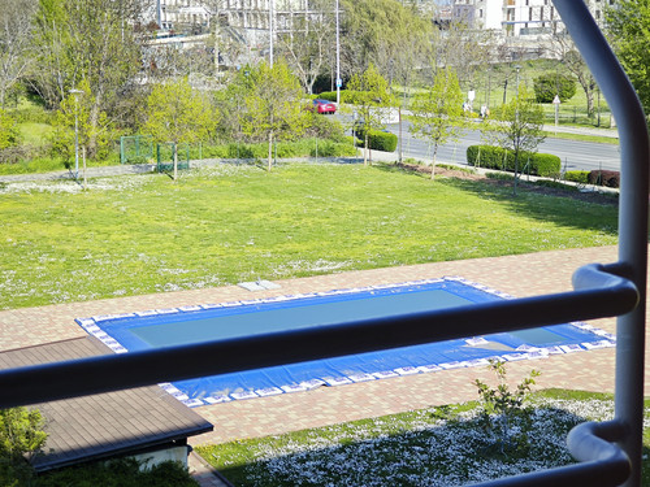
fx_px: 1408
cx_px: 325
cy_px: 244
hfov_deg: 26.0
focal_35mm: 75
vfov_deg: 19.6
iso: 50
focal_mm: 7.06
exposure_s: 1/621
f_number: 2
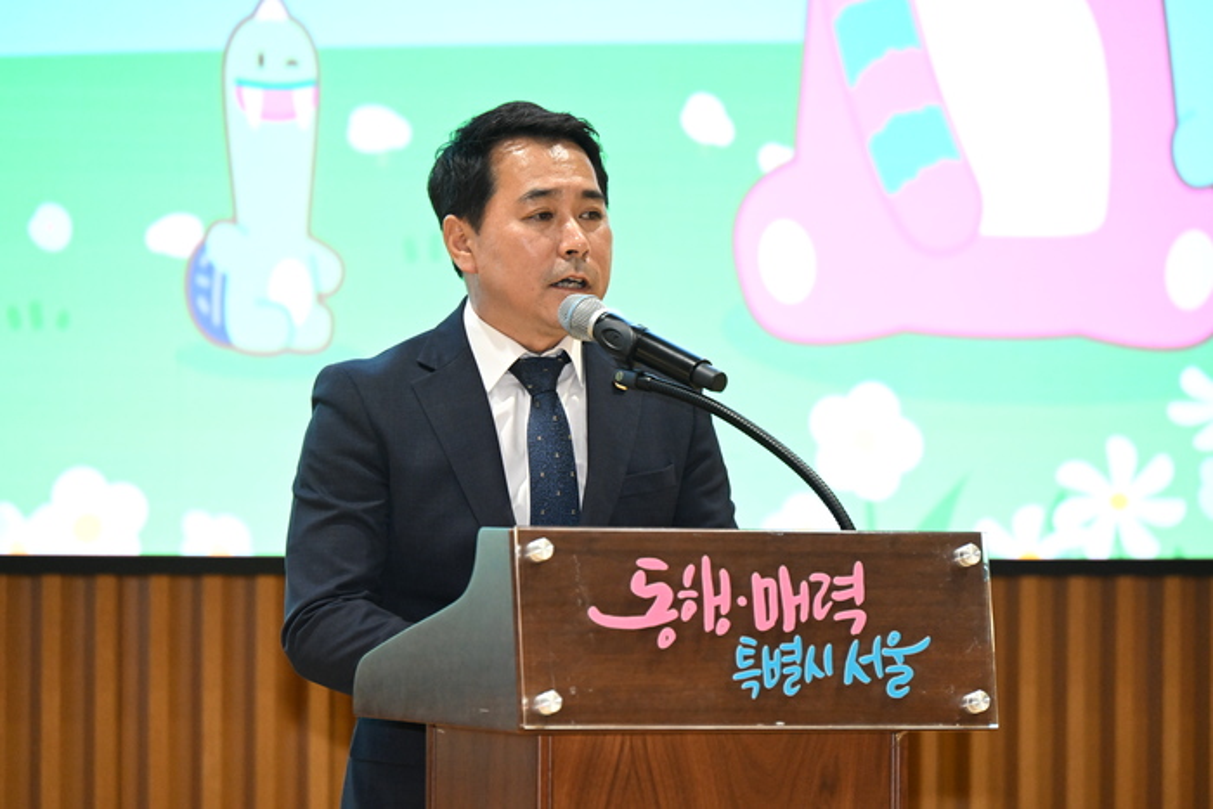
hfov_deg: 10.3
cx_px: 606
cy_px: 404
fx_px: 6740
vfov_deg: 6.9
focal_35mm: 200
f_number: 6.3
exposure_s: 1/80
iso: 5000
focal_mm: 200
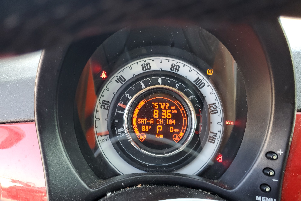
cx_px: 152
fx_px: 234
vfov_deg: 46.3
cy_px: 113
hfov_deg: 65.5
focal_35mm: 28
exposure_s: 1/60.2
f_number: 1.5
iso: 56
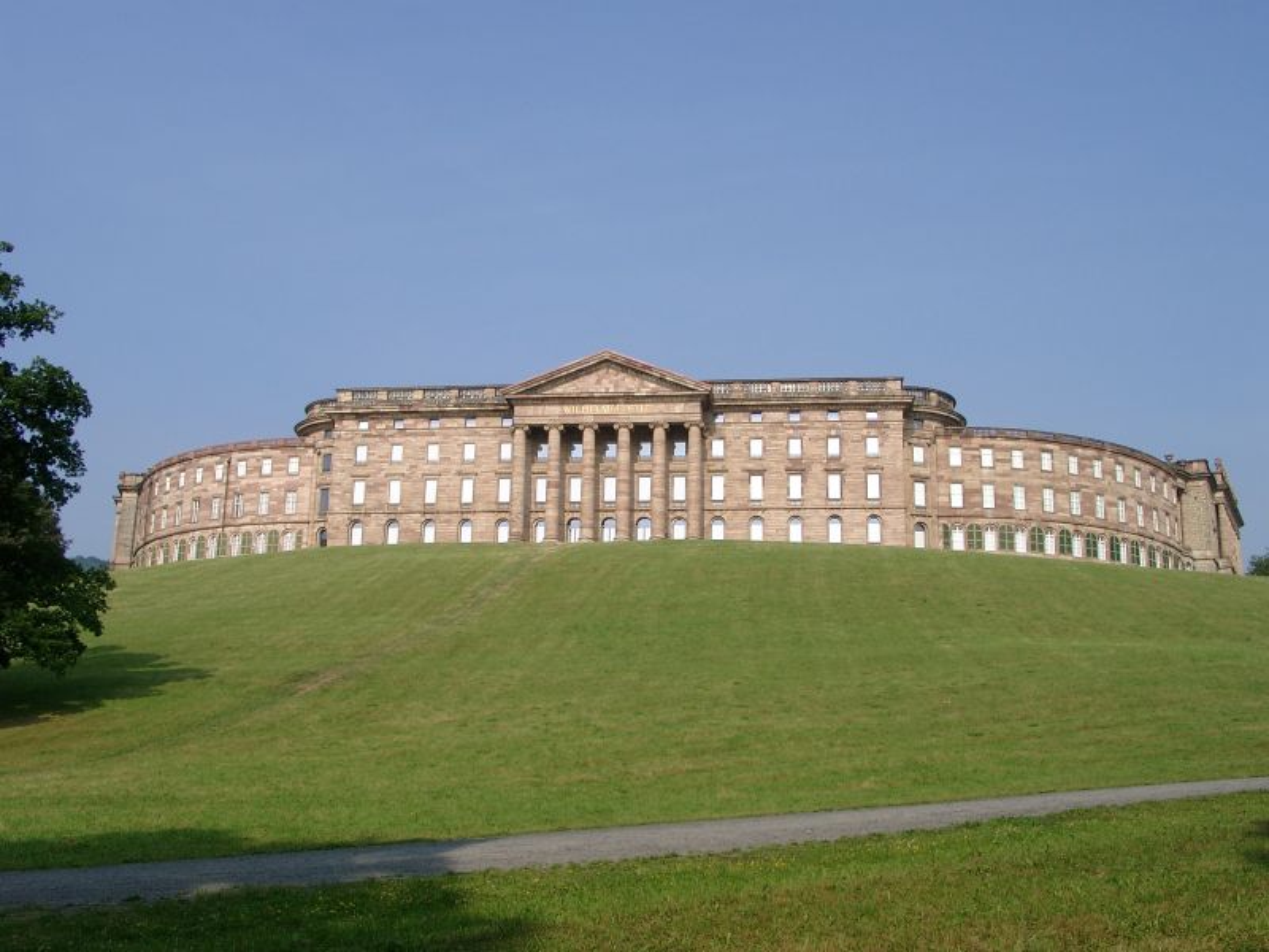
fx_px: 1393
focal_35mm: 38
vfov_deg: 37.7
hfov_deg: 49.0
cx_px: 634
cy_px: 476
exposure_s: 1/842
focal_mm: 8.02
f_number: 4
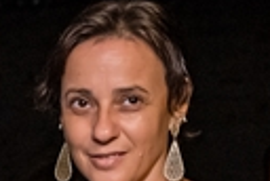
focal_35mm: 208
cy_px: 387
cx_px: -153
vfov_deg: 6.4
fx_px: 1564
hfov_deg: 9.5
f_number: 2.5
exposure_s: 1/400
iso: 2500
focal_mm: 24
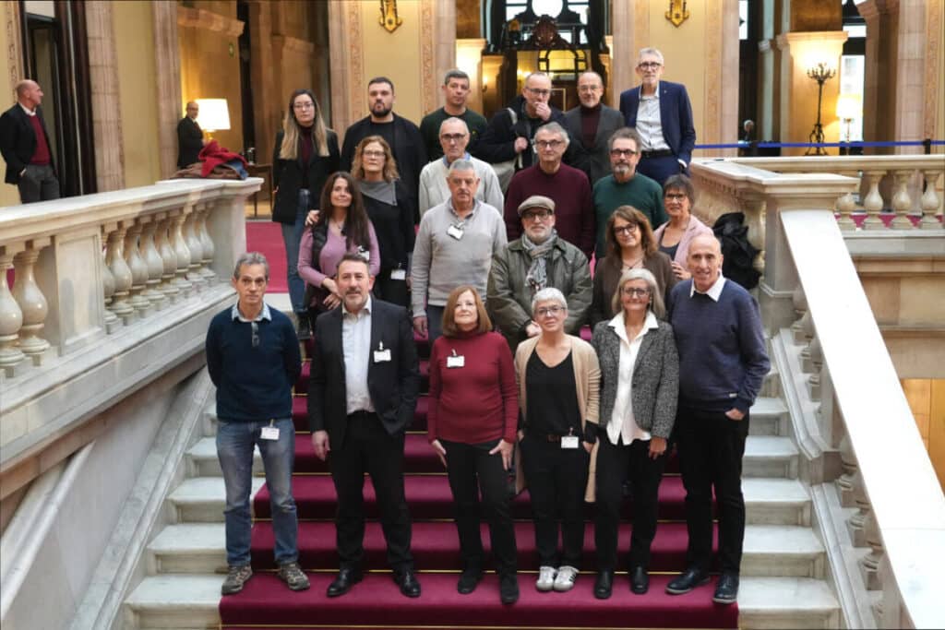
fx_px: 1076
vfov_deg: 32.6
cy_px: 315
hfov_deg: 47.4
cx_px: 472
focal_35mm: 41
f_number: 4
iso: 8000
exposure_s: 1/160
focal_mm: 41
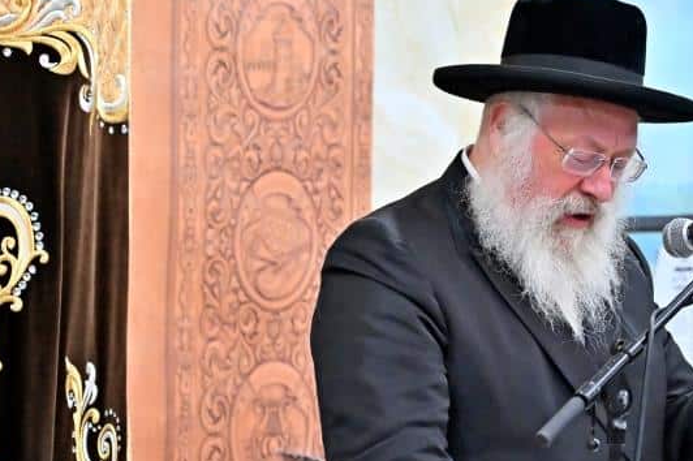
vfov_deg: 5.2
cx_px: 552
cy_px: 350
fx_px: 5040
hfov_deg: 7.9
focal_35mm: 262
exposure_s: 1/200
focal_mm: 91
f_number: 4
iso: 1000
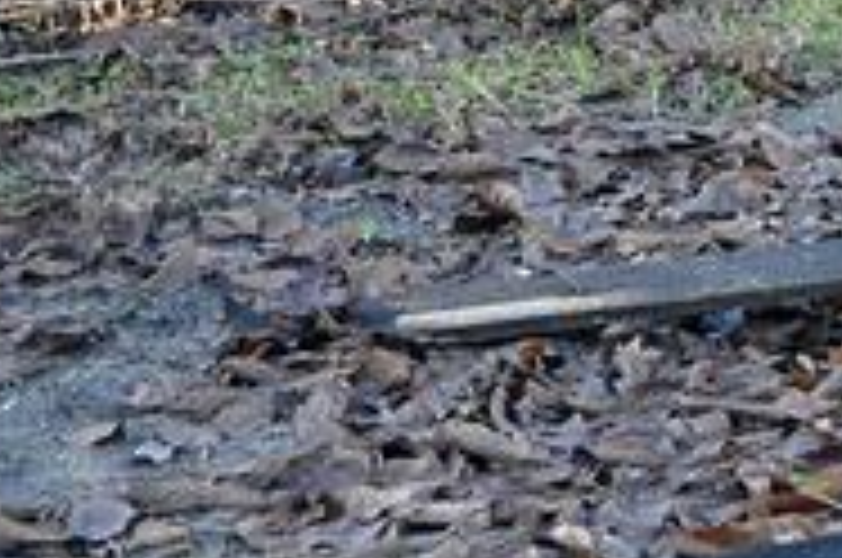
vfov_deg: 8.0
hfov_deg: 10.7
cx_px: 1842
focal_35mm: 170
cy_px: 358
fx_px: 3976
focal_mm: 25
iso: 1000
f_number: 7.1
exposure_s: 1/200
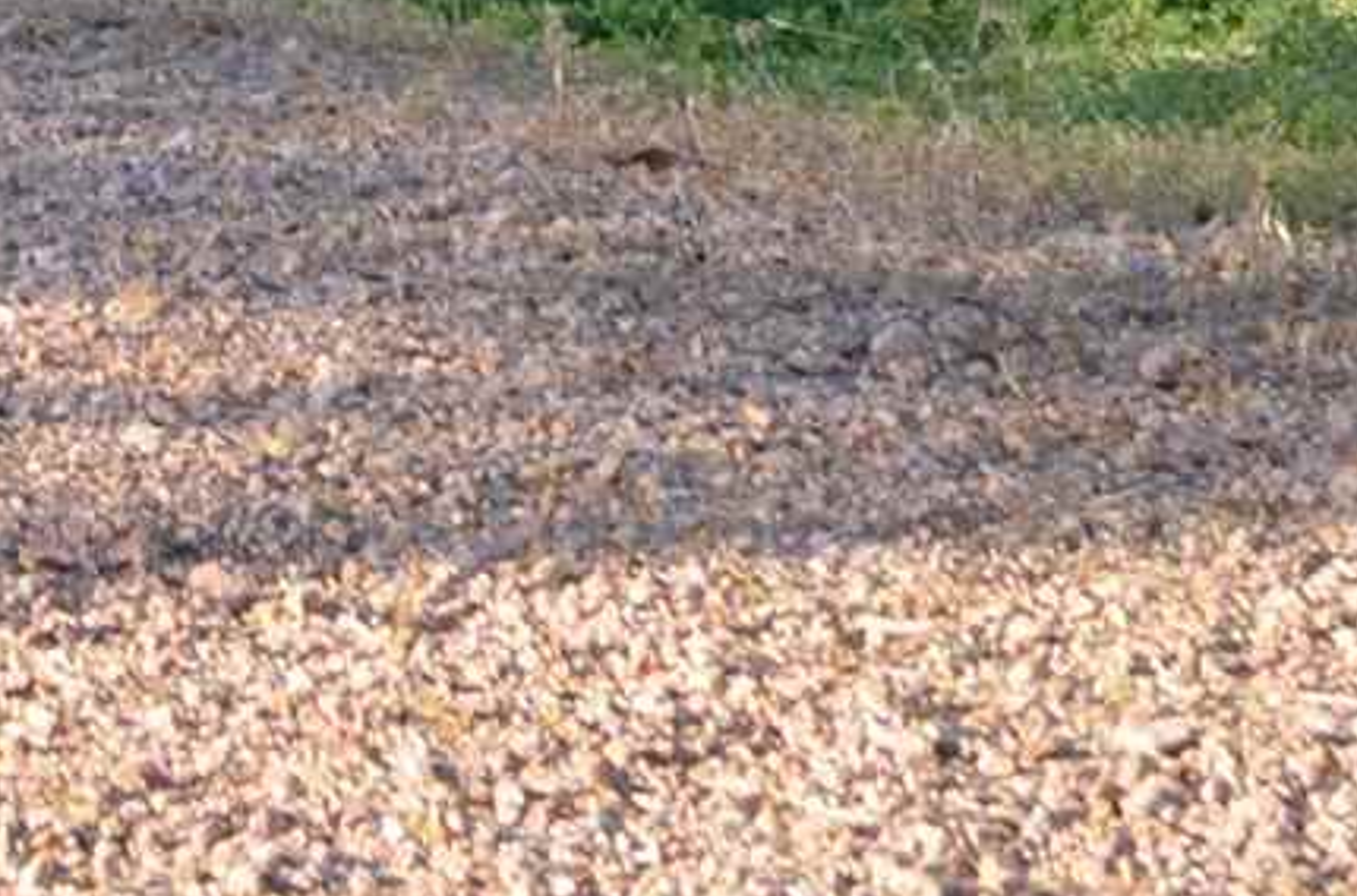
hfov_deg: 8.3
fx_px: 8870
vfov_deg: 5.3
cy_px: -2224
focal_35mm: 236
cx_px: -1395
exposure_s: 1/200
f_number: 7.1
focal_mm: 22
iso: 200
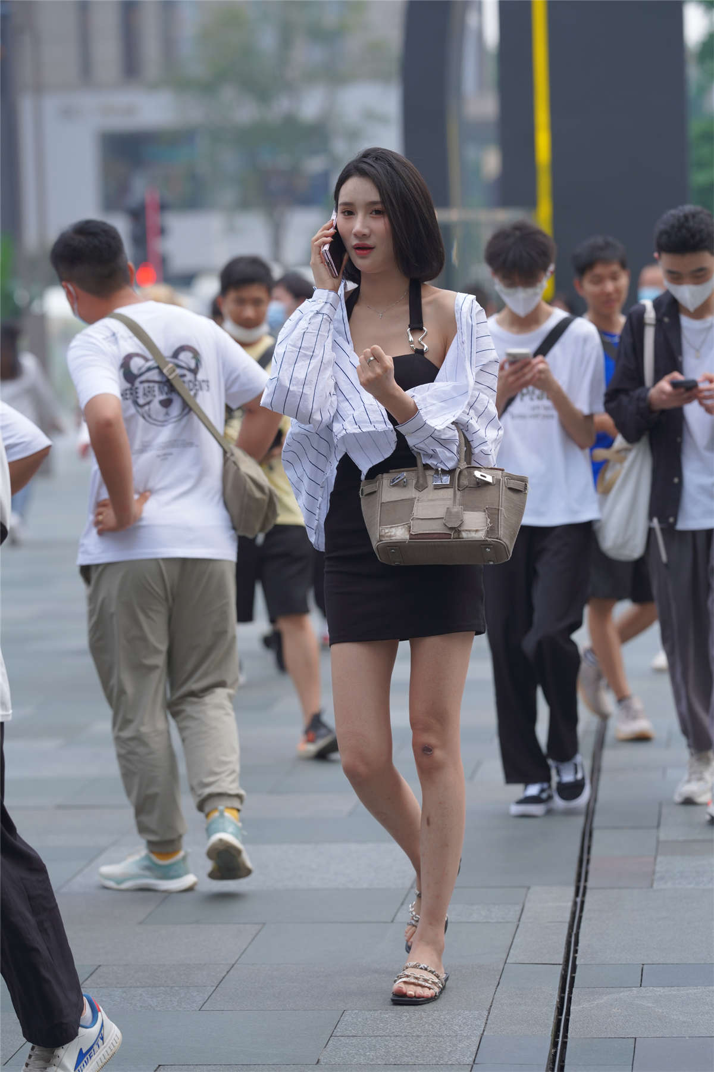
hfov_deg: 10.2
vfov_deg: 15.2
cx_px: 357
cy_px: 536
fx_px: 4016
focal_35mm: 135
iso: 250
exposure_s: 1/500
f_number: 3.5
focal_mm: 135
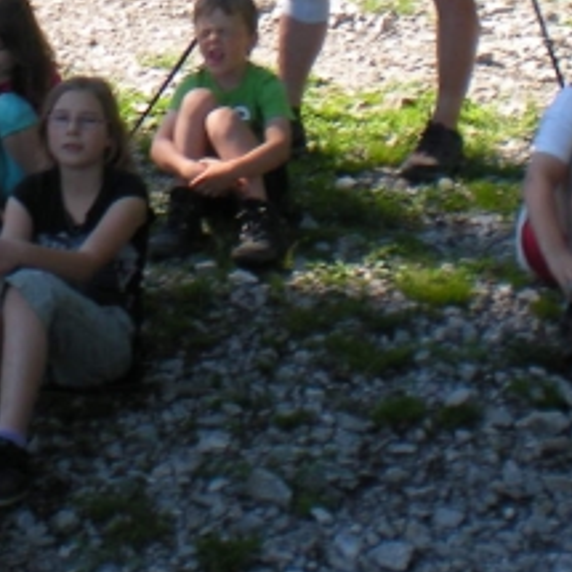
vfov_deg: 13.5
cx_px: 98
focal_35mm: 125
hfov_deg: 13.9
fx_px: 2337
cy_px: -130
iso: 64
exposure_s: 1/172
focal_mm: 6.3
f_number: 4.6
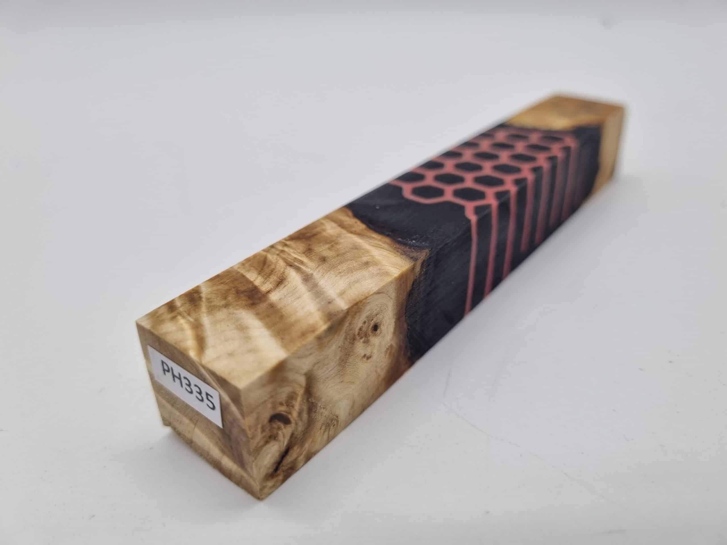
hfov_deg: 67.3
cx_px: 364
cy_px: 272
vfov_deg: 53.1
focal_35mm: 26
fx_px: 546
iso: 50
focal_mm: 5.4
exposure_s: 1/468
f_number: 1.8
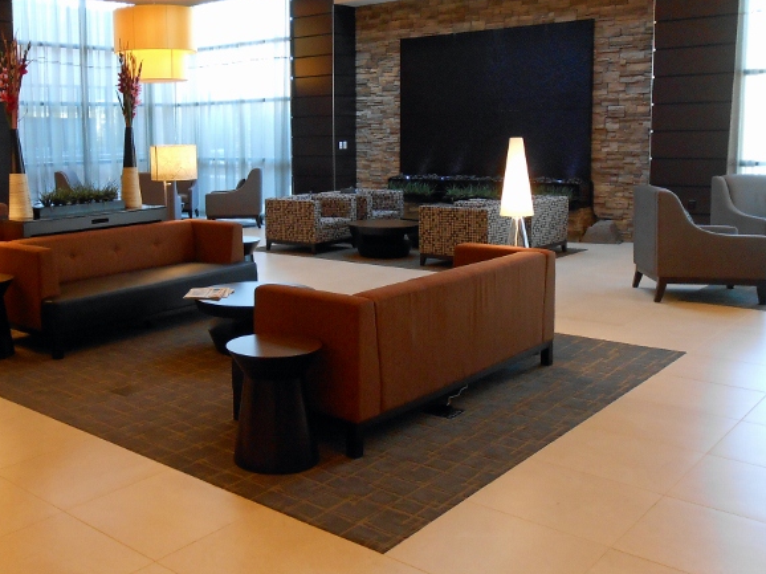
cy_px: 211
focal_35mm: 36
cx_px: 240
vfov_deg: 39.3
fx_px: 796
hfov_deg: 50.2
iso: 250
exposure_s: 1/30
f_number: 3.5
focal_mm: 4.6
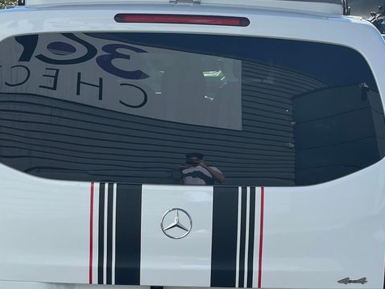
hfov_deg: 27.8
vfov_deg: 21.0
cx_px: 193
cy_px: 142
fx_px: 779
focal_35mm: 70
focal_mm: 5.1
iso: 50
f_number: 1.6
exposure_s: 1/3876
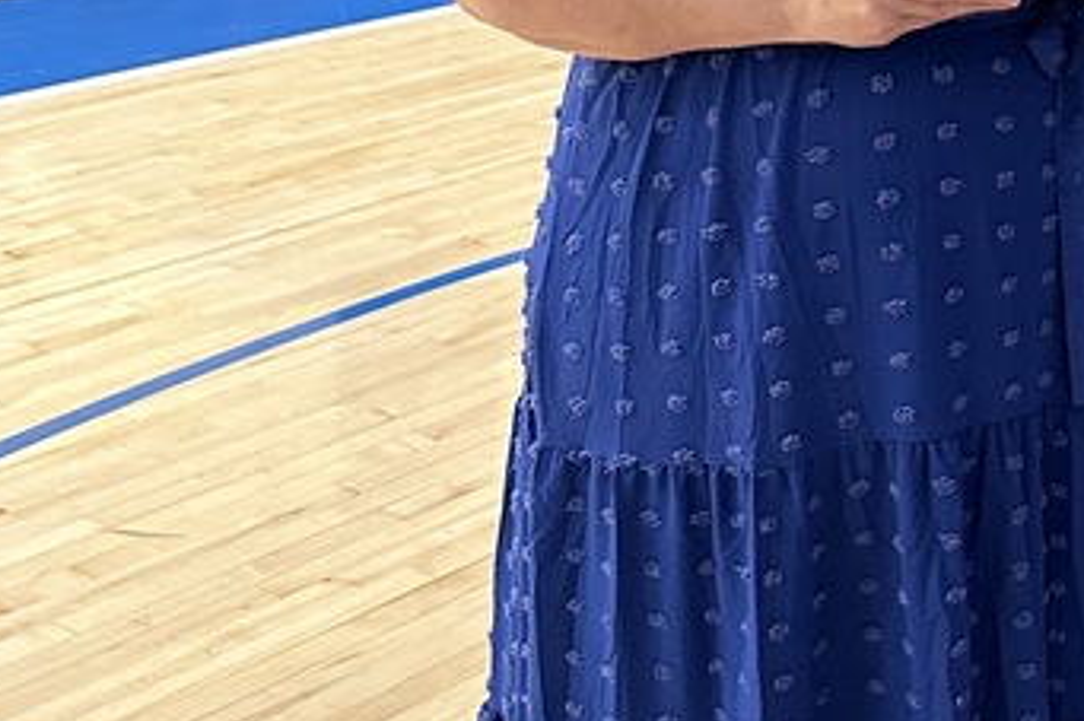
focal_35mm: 75
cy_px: 95
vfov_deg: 17.9
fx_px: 2257
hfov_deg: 25.1
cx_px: 1195
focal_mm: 6.86
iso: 500
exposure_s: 1/60
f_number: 1.78
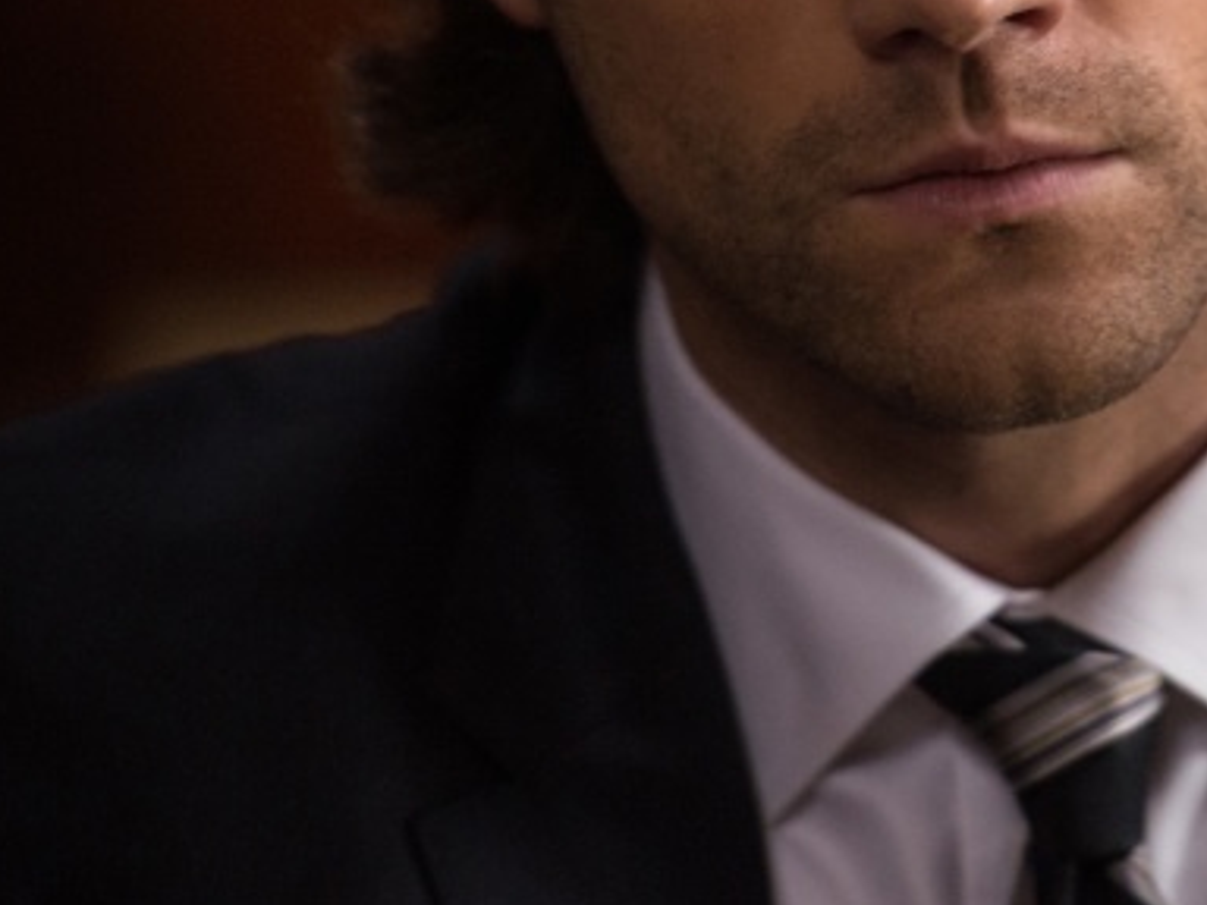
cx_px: 1199
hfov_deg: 3.9
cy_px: 41
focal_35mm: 514
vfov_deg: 2.9
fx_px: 17922
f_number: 2.8
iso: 2000
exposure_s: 1/80
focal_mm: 190
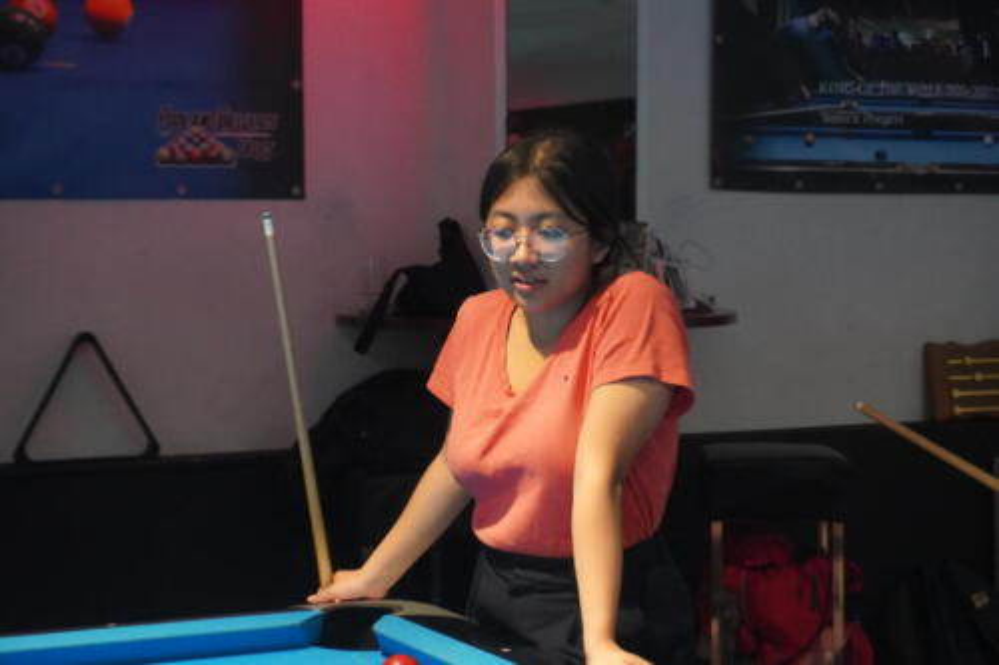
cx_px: 500
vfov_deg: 18.2
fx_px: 2080
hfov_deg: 27.0
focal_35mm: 75
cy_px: 332
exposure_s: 1/80
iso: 6400
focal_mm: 50
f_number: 5.6
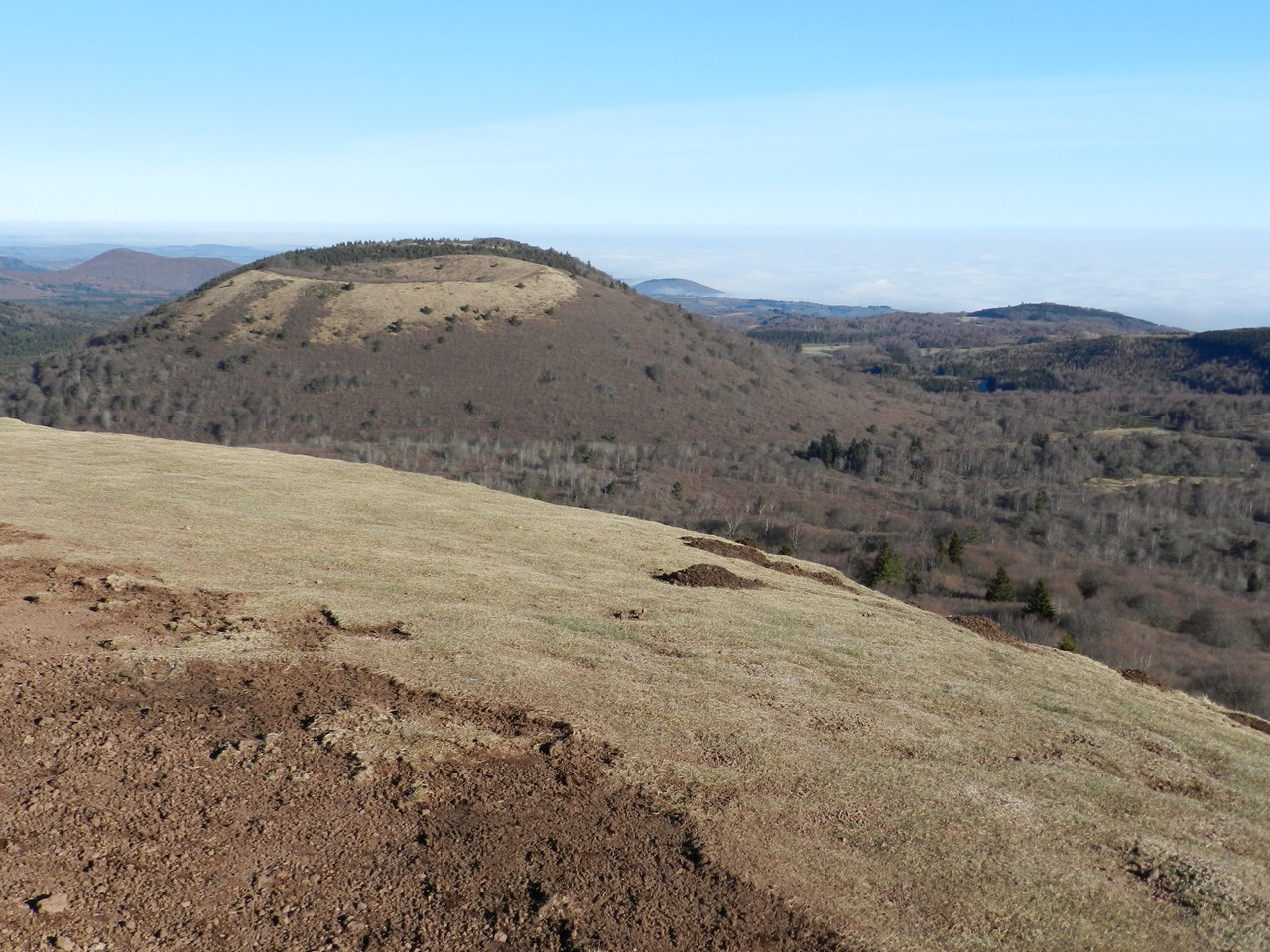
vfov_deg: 37.7
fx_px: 1394
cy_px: 476
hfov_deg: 49.0
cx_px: 635
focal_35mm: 38
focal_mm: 6.7
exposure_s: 1/800
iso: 160
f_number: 4.5
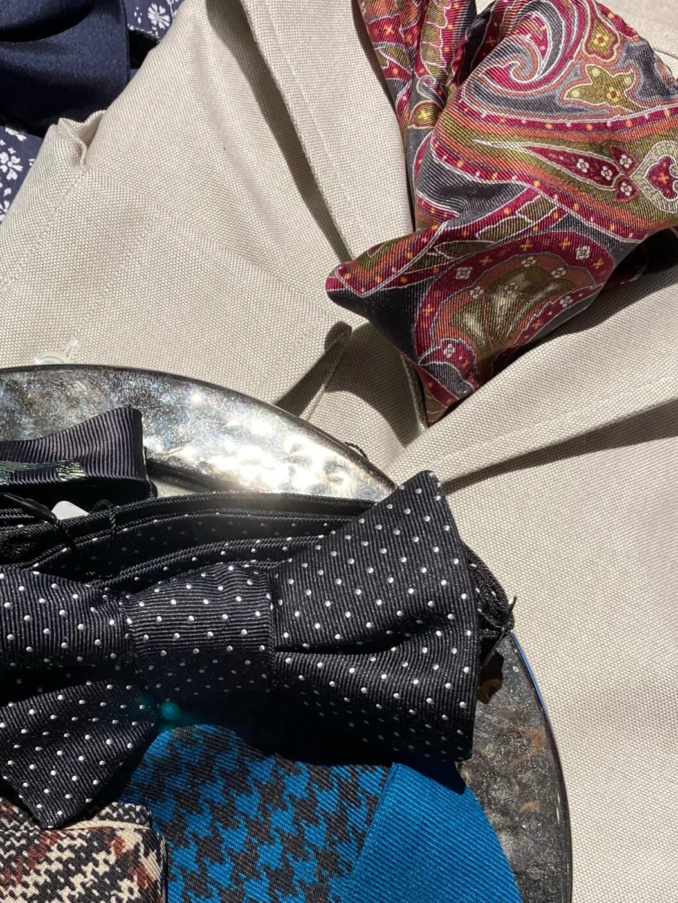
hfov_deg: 28.3
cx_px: 210
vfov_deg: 37.2
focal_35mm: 51
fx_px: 1332
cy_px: 587
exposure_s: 1/60
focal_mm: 3.99
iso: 80
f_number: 1.8
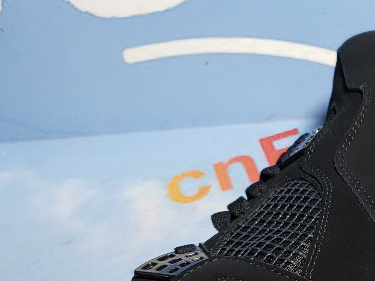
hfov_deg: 23.0
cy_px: 258
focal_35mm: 76
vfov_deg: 19.0
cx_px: 480
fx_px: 824
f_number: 1.5
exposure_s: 1/243
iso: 50
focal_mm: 4.3
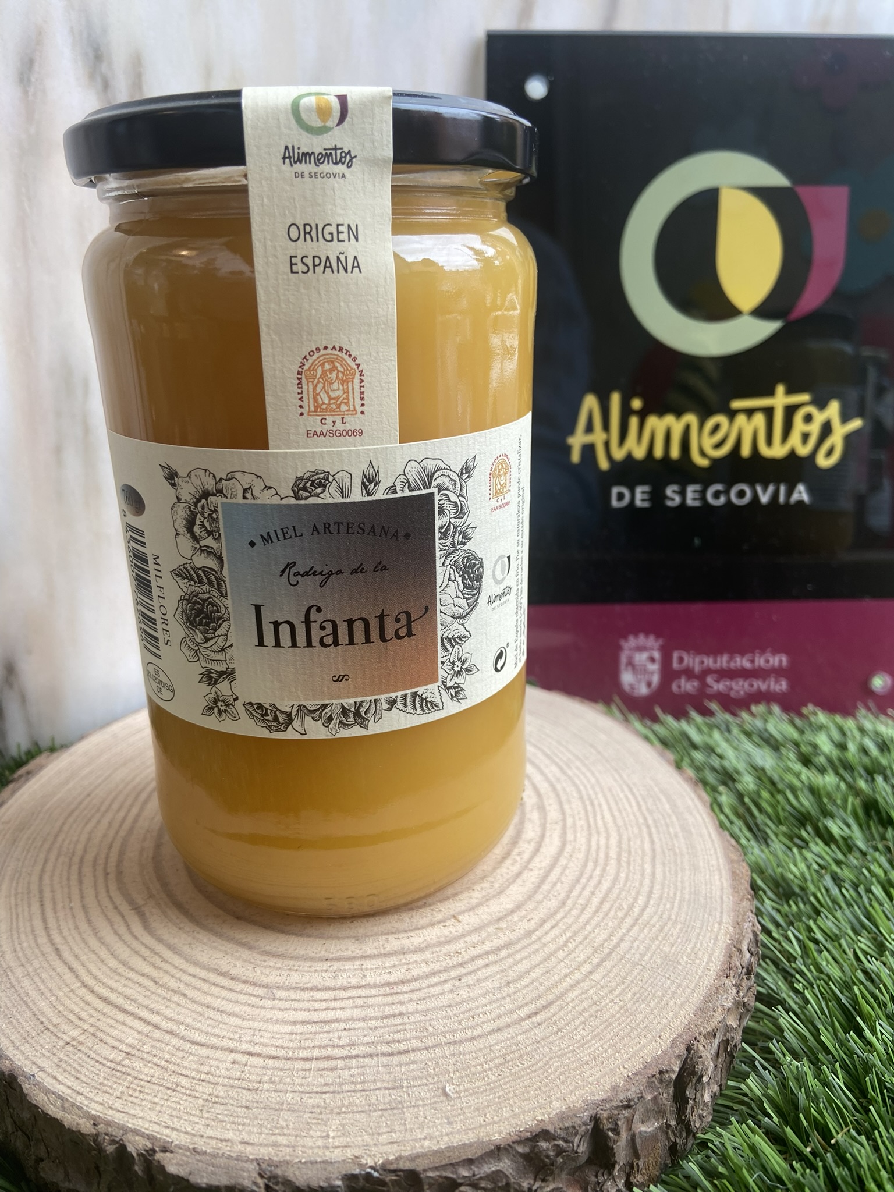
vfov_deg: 67.3
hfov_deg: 53.1
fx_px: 895
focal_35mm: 26
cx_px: 447
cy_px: 596
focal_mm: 4.25
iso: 32
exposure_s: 1/114
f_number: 1.8
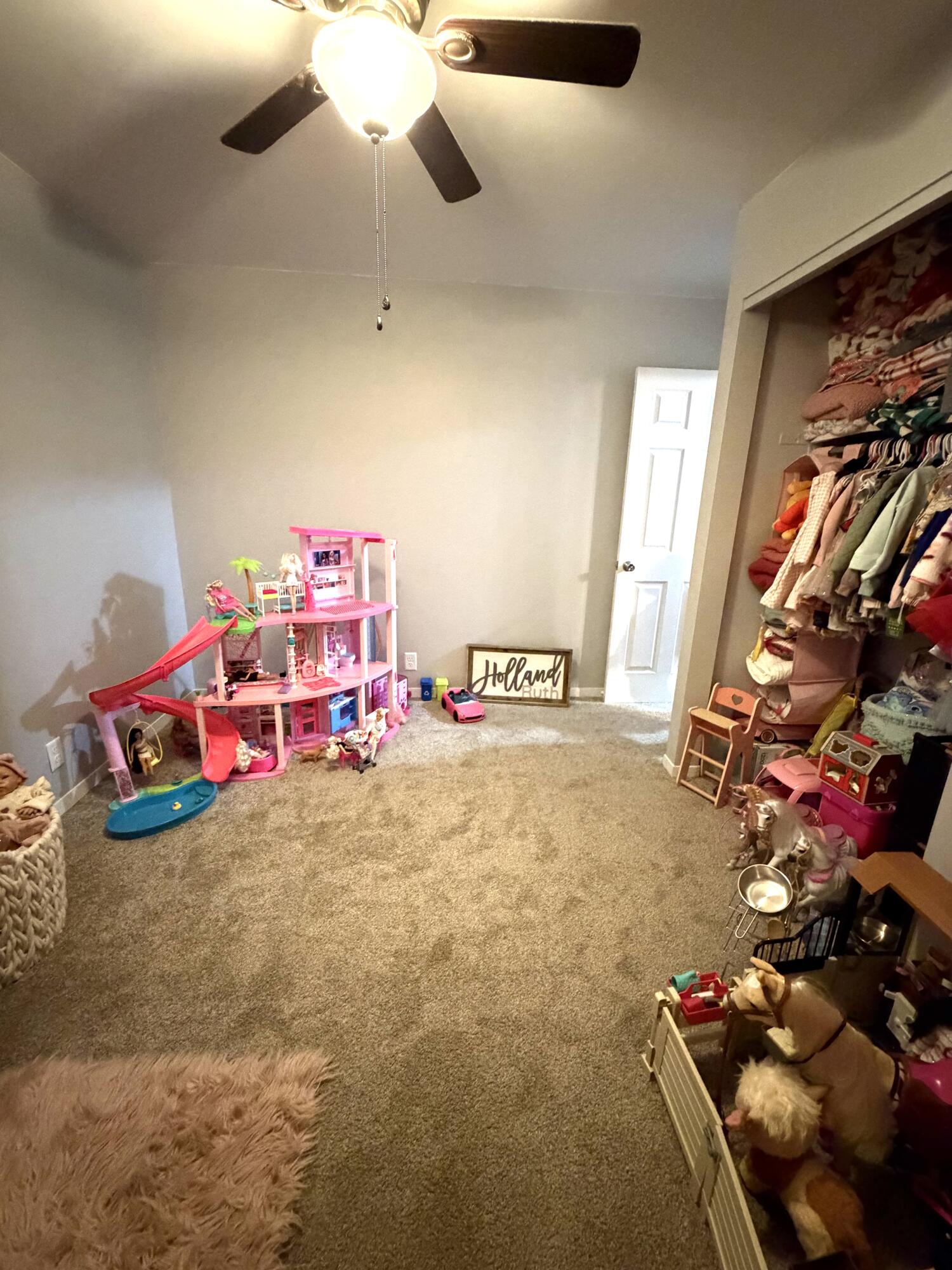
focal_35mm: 14
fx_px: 513
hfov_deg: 85.7
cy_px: 635
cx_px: 476
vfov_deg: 102.1
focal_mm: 2.22
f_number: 2.2
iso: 1250
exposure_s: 1/40
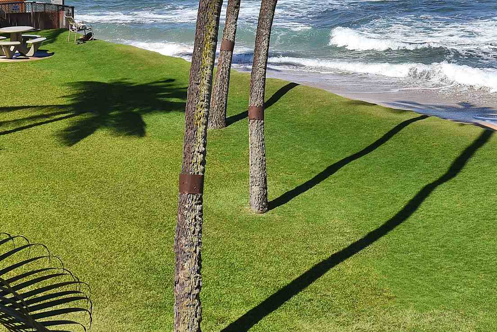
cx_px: 382
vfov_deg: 17.2
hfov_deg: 26.6
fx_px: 1036
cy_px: -86
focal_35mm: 75
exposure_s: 1/200
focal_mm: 27
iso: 100
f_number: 13
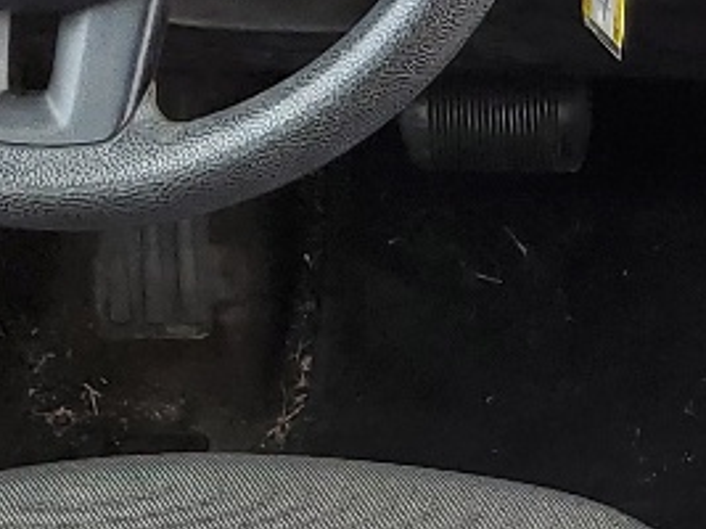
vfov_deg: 9.5
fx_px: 3180
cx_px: 1037
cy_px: 471
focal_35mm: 156
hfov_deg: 12.1
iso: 50
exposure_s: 1/200
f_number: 1.5
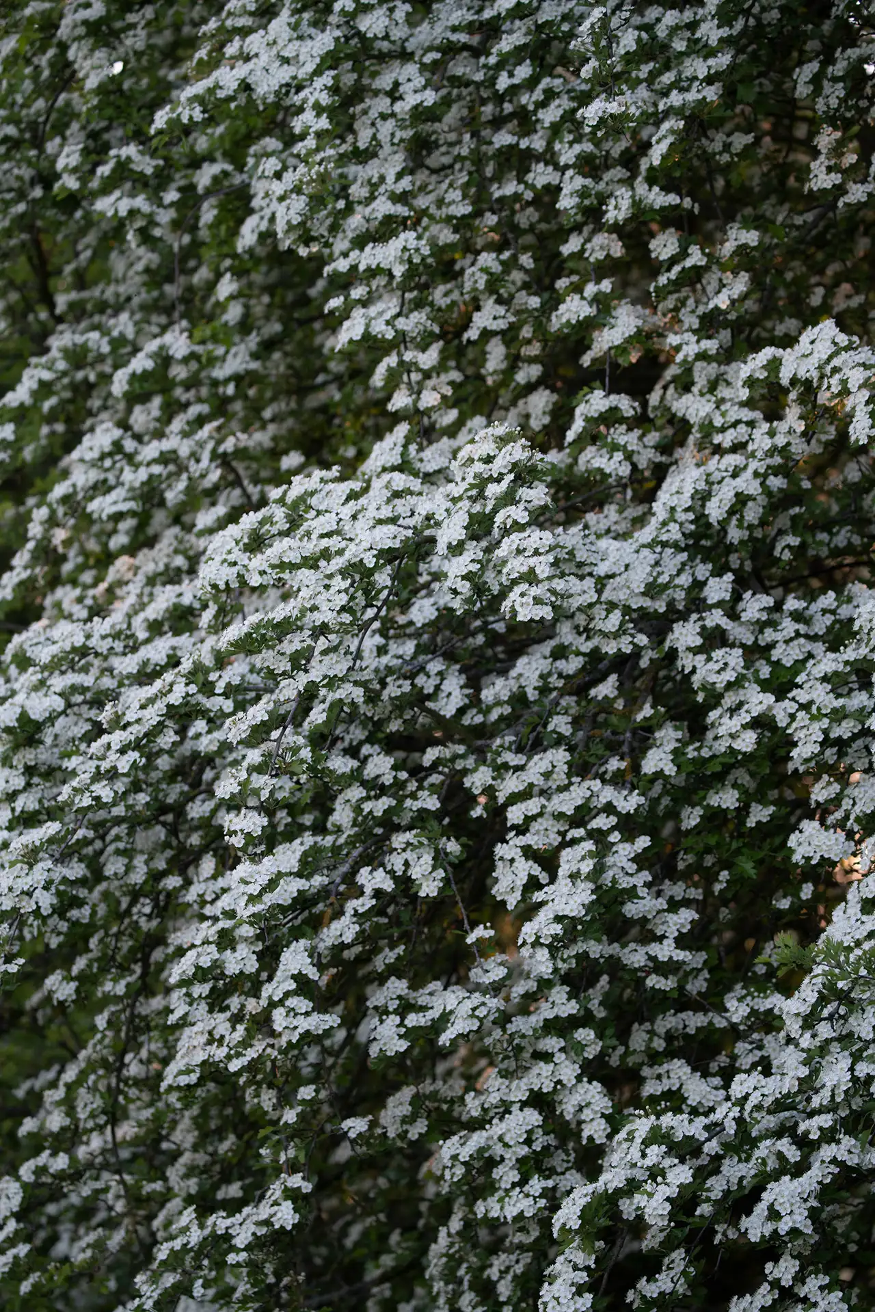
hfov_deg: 9.7
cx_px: 438
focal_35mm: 142
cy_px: 656
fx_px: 5175
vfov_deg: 14.4
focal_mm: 142
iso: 400
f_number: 4.5
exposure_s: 1/320
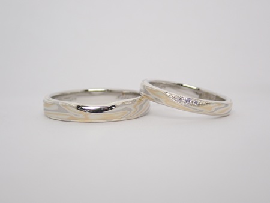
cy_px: 102
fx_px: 600
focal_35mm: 77
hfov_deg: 25.3
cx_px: 135
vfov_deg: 19.1
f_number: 4.1
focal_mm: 13.65
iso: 200
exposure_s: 1/160
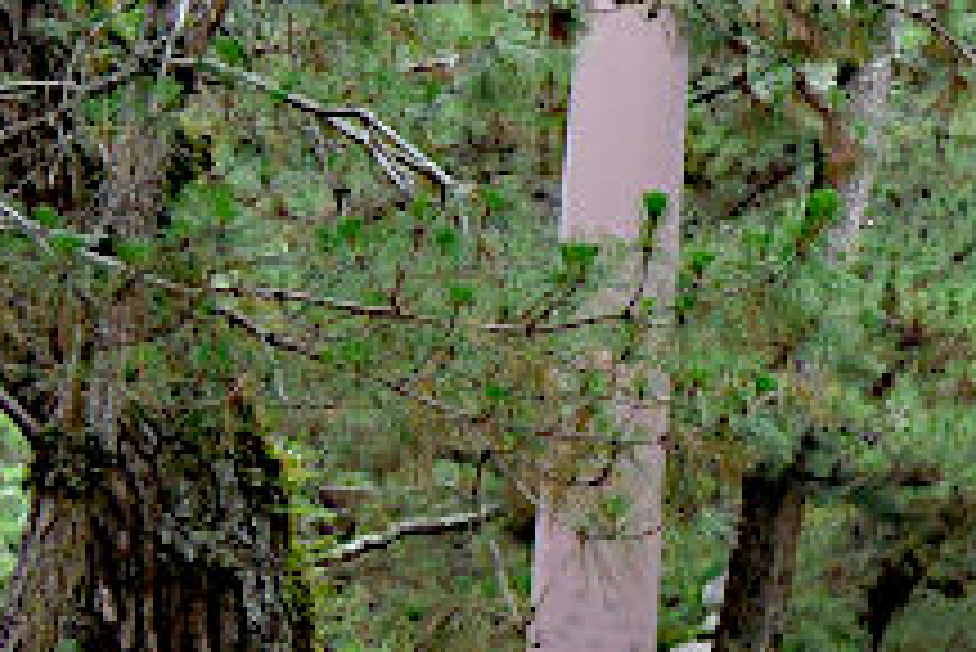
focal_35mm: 127
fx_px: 3445
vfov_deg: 10.8
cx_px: 1268
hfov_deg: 15.4
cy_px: 348
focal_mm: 16.1
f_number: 4.5
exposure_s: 1/125
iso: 400
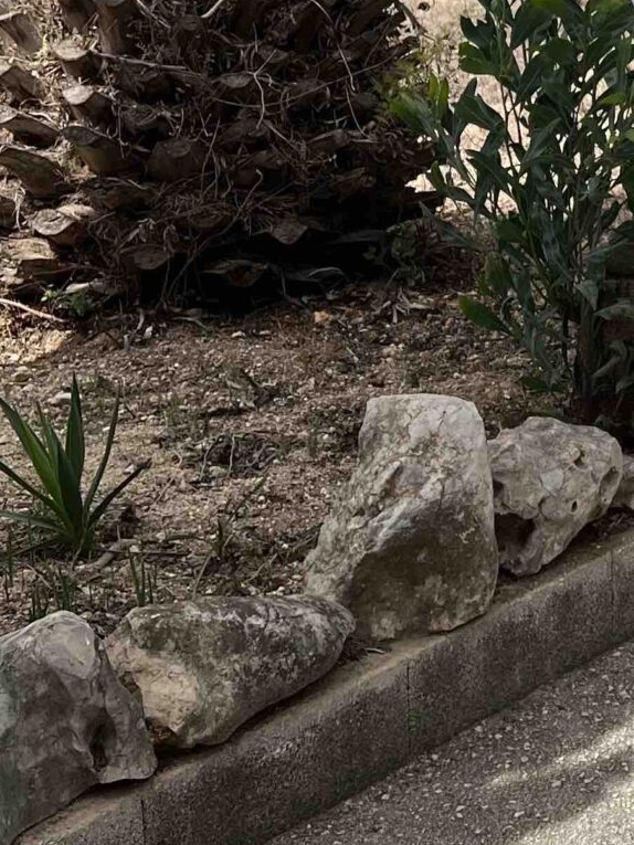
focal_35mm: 87
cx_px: 987
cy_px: 4
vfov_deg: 21.7
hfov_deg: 15.5
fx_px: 2124
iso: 50
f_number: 1.5
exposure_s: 1/4630
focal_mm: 5.7
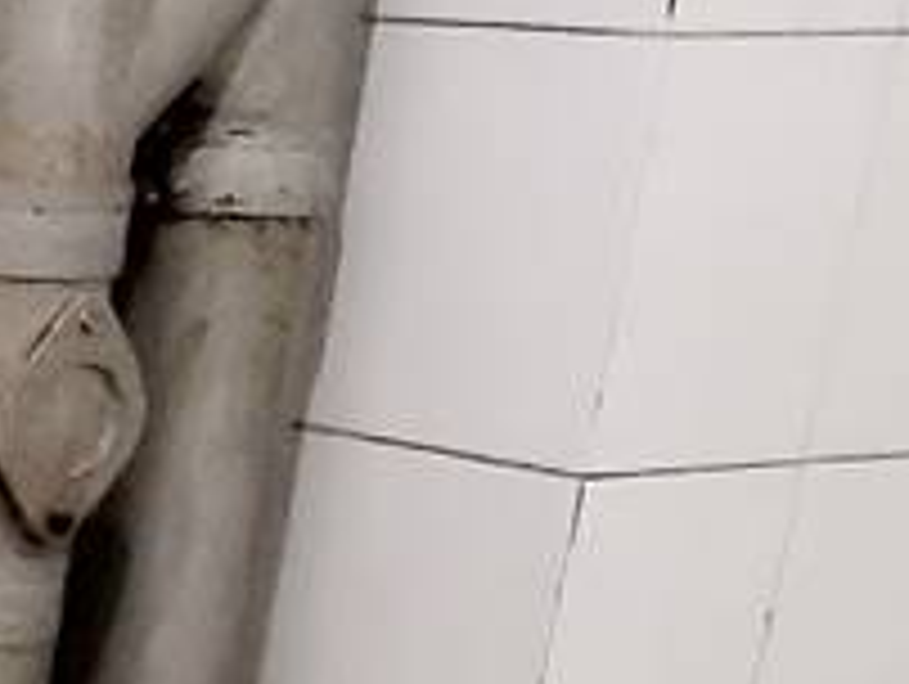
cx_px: -1773
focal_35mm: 121
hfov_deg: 11.0
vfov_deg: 11.8
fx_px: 3181
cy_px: 968
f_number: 2.2
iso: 800
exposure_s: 1/24
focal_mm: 2.26
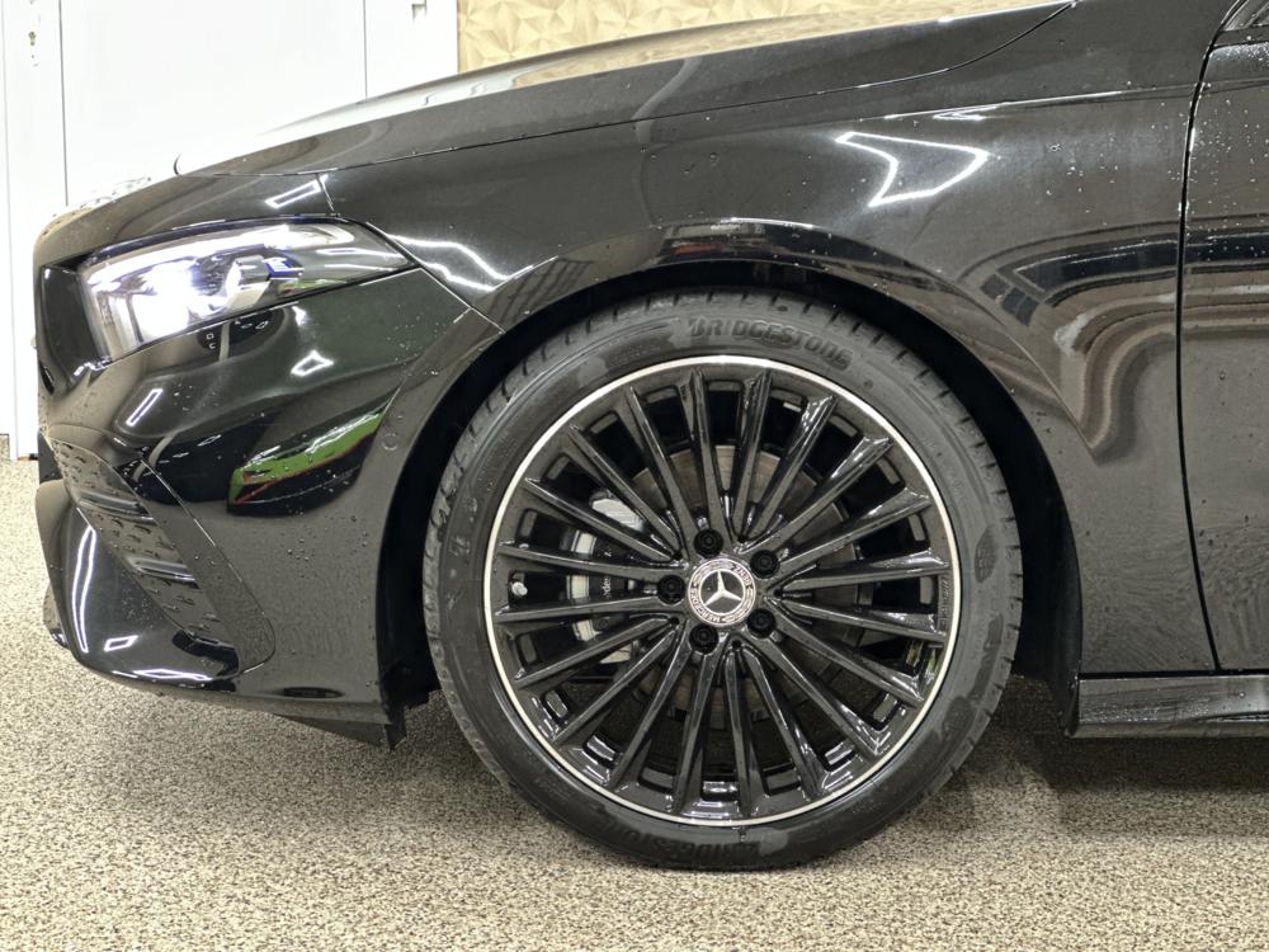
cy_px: 476
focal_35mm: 77
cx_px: 634
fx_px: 2823
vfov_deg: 19.1
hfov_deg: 25.3
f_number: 2.8
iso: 500
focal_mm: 9
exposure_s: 1/15
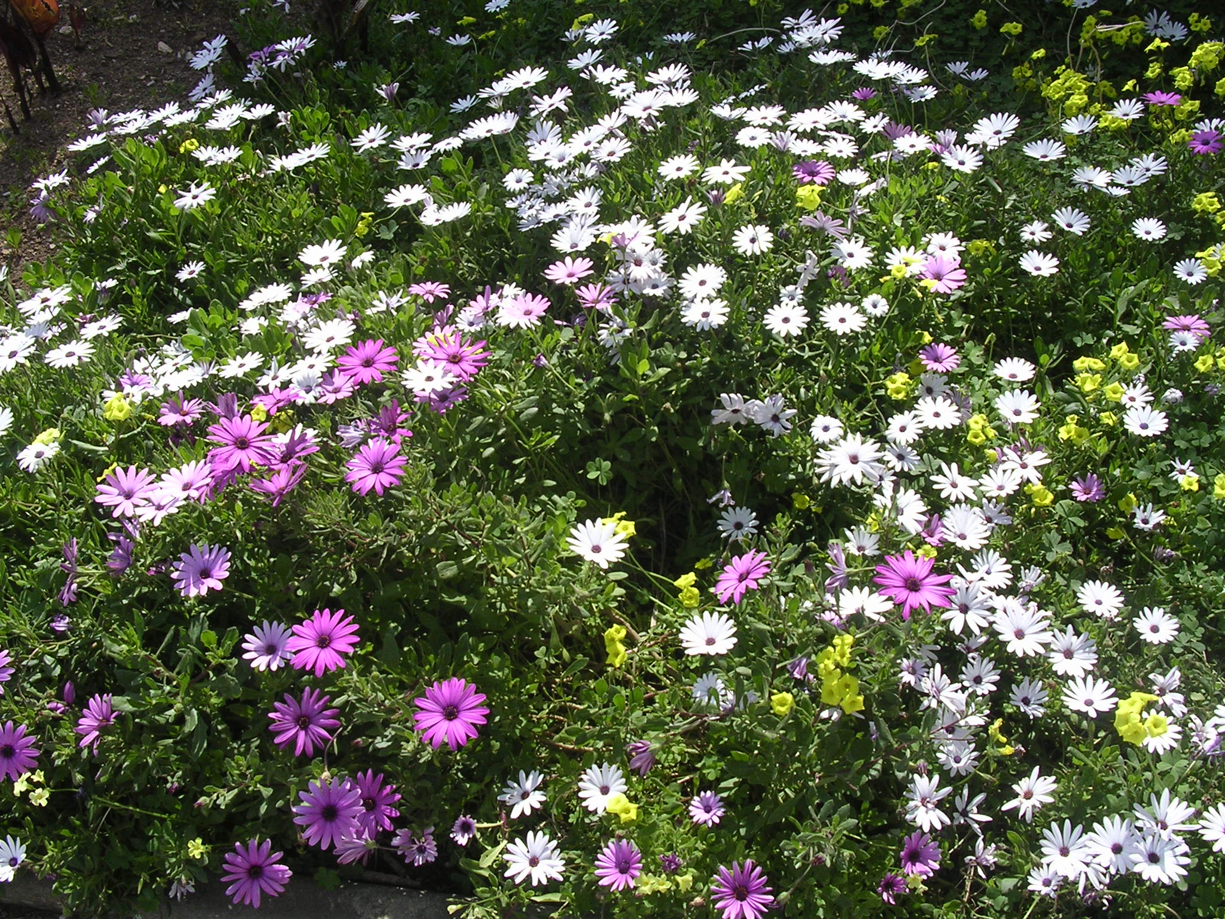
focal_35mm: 38
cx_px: 612
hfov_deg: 49.0
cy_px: 460
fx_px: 1345
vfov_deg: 37.7
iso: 100
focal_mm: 5.8
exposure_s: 1/229
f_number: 5.6
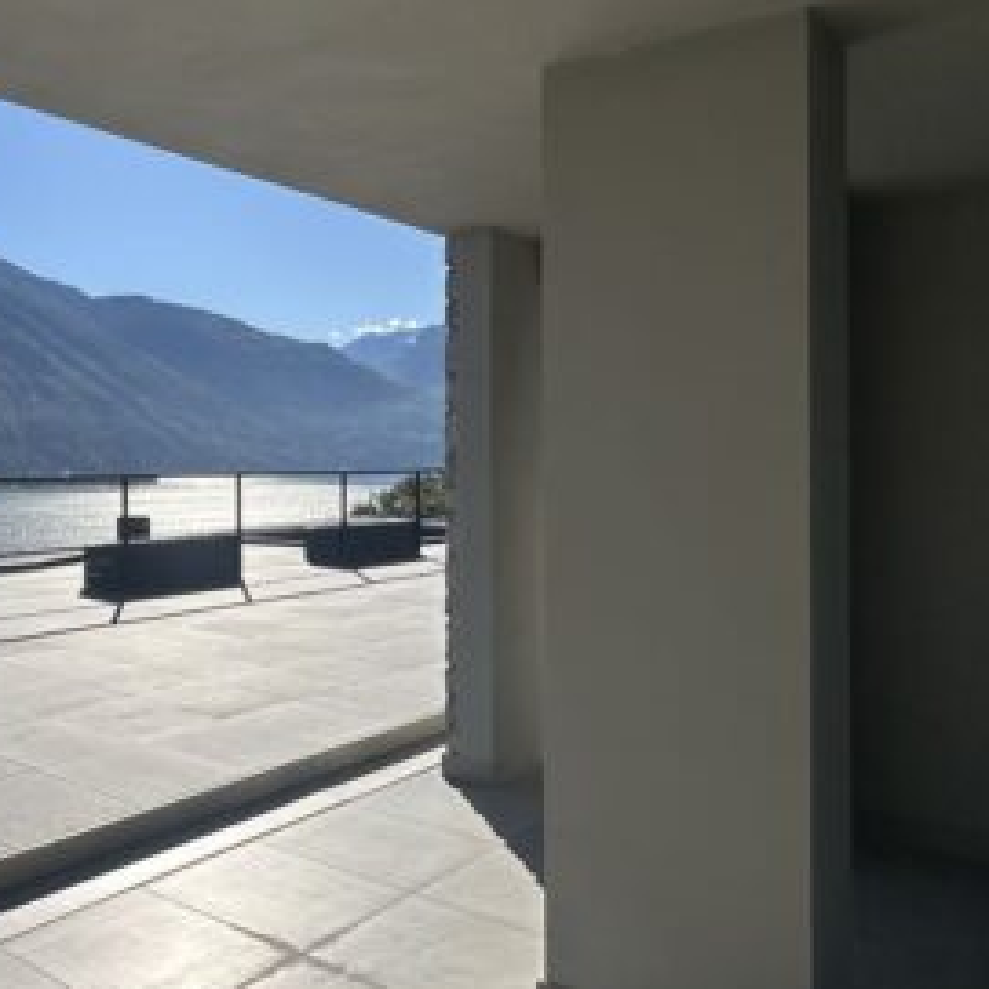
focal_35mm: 31
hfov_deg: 45.2
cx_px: 22
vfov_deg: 52.5
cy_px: 456
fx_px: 1002
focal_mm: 2.22
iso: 50
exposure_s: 1/4831
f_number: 2.2
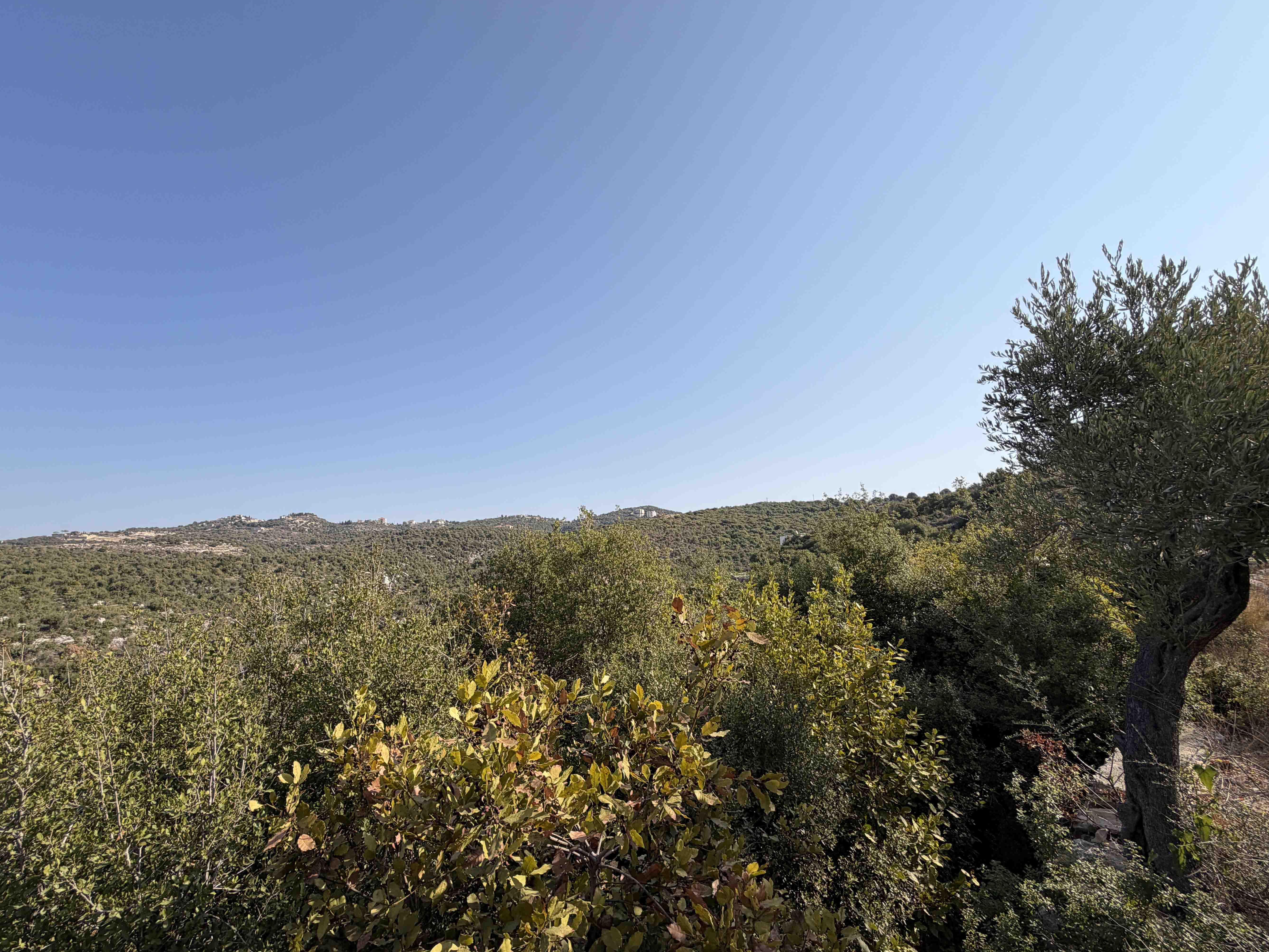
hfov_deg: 98.1
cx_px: 611
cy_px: 503
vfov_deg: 81.7
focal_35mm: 15
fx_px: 550
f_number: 2.2
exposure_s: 1/799
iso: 20
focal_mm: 2.22
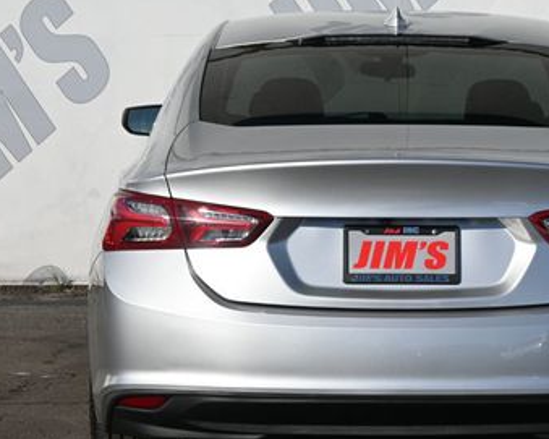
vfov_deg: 11.6
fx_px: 2160
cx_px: 397
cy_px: 196
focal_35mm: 133
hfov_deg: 14.4
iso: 100
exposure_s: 1/400
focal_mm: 50
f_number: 7.1
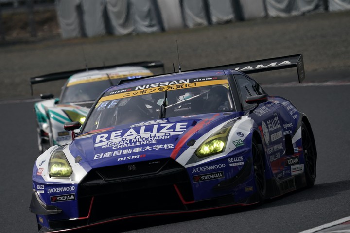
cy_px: 116
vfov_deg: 2.3
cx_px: 175
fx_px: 5833
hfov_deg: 3.4
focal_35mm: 600
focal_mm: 600
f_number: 10
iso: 200
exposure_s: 1/800
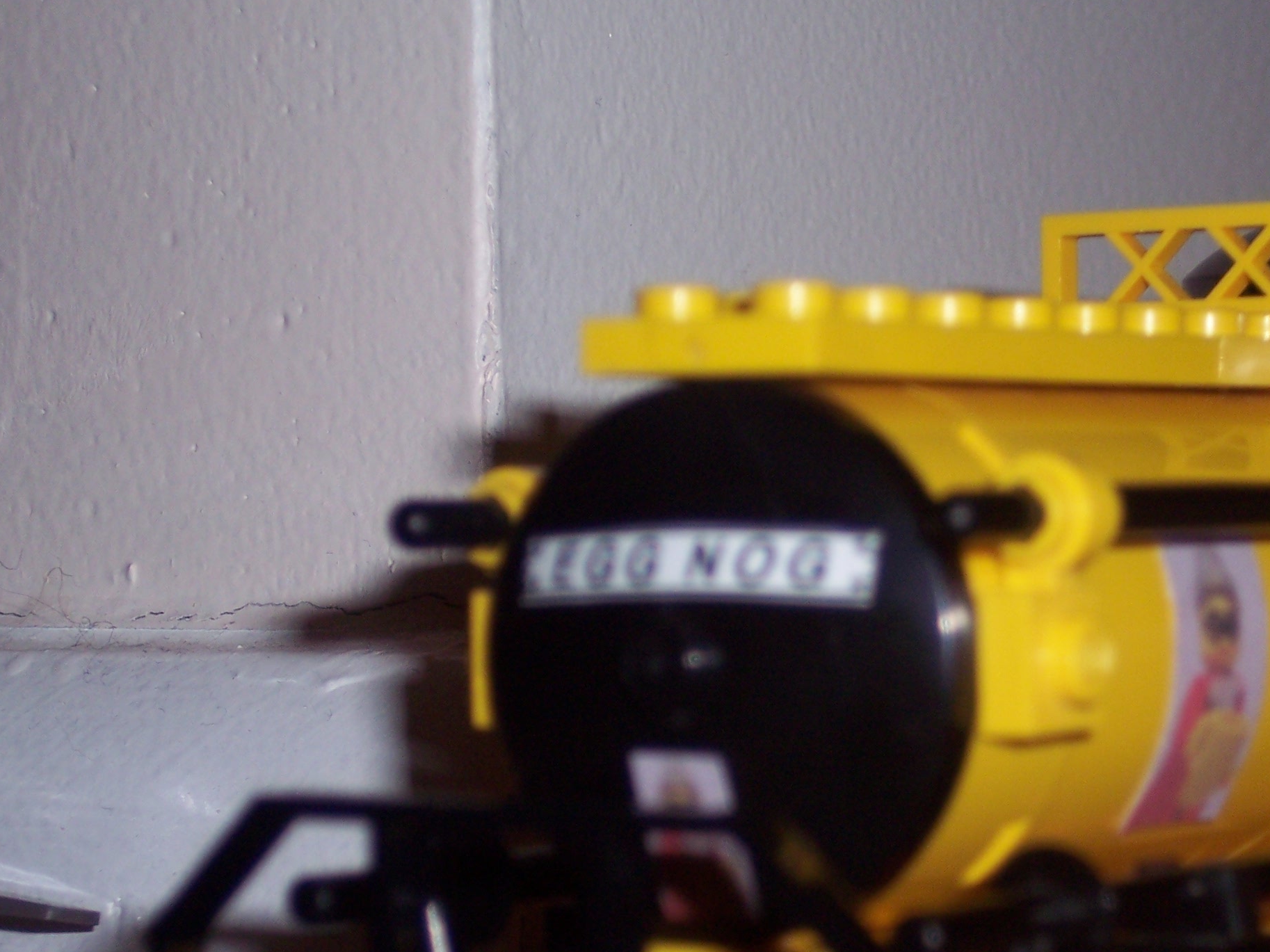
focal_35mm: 122
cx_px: 823
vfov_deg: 12.1
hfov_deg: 16.1
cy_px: 650
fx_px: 4475
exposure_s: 1/90
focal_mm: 16
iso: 100
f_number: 4
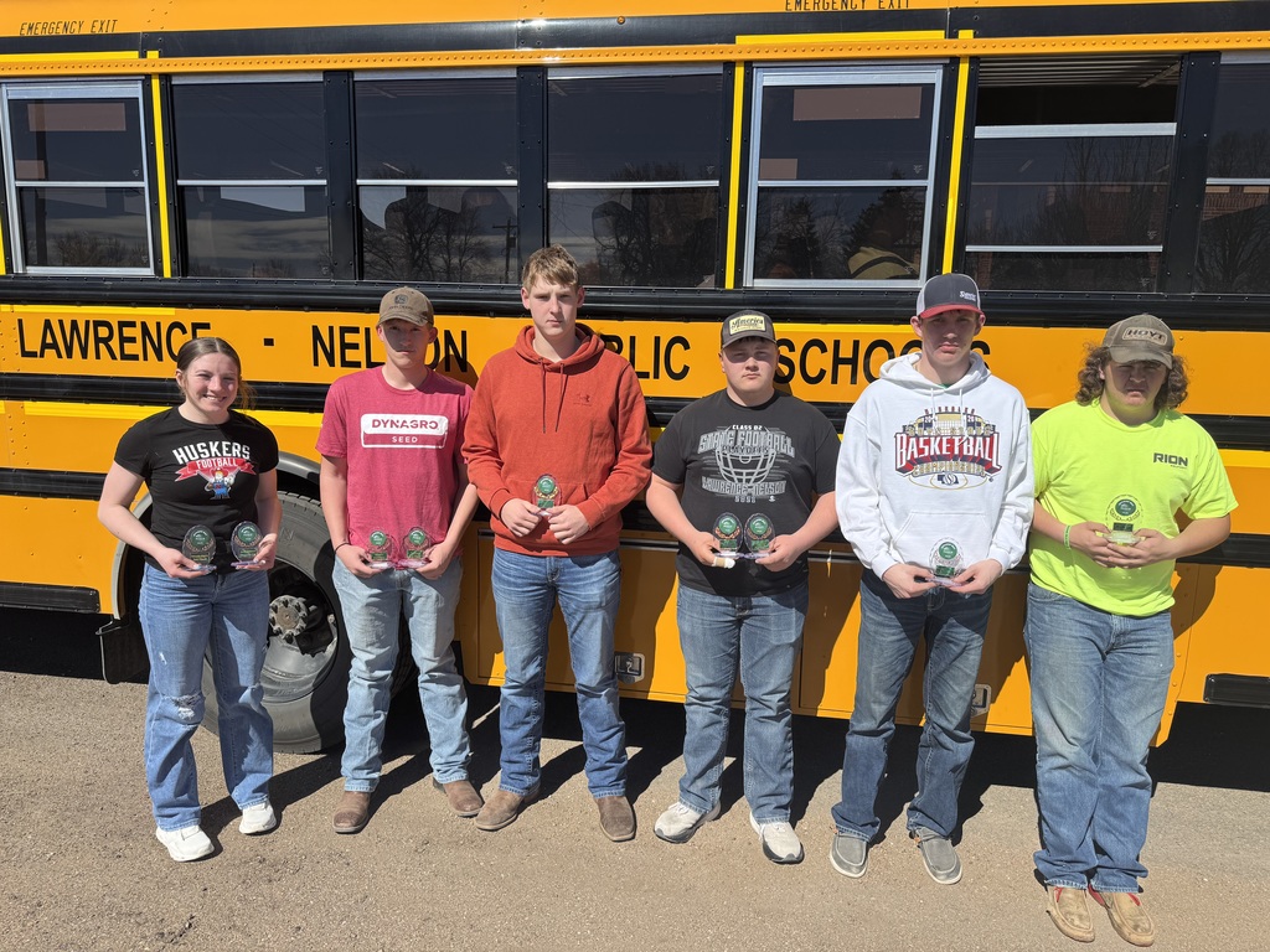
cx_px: 635
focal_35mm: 24
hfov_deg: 71.6
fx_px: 881
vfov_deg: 56.8
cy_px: 476
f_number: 1.78
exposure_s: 1/5814
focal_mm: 6.76
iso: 80
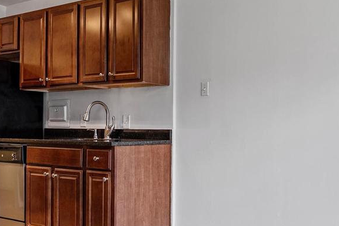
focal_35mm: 40
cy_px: 130
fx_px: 377
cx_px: 267
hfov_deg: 46.2
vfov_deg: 33.3
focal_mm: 16
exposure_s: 1/2.5
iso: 200
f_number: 8
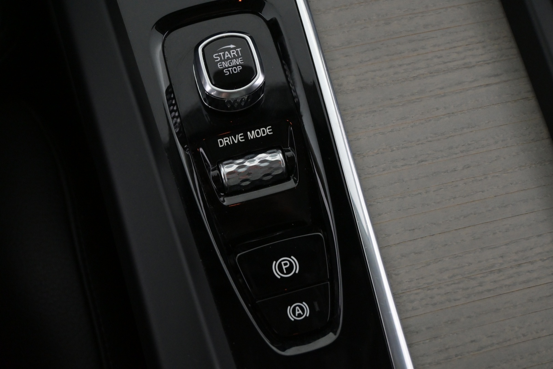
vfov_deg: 26.5
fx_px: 783
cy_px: 184
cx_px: 276
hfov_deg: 38.9
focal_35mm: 51
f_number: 5
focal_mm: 34
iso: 2500
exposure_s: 1/60
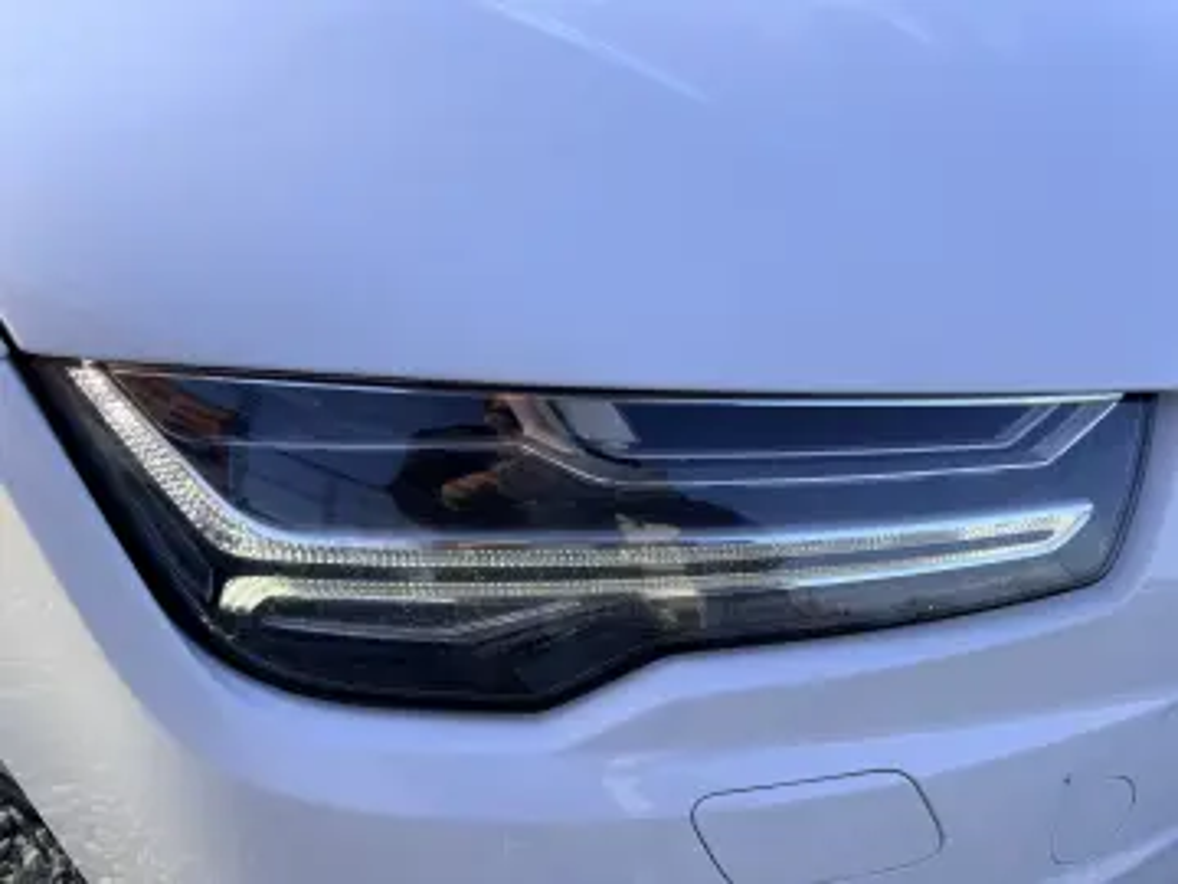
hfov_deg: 71.6
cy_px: 442
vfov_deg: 56.8
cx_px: 589
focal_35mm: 24
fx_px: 817
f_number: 1.78
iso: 80
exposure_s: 1/1361
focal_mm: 6.76
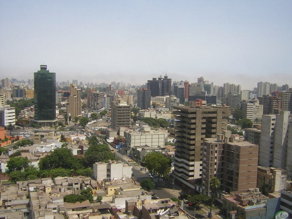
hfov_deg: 46.8
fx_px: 337
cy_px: 110
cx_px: 146
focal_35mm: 40
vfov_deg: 36.0
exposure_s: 1/232
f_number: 5.4
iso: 50
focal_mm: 5.2
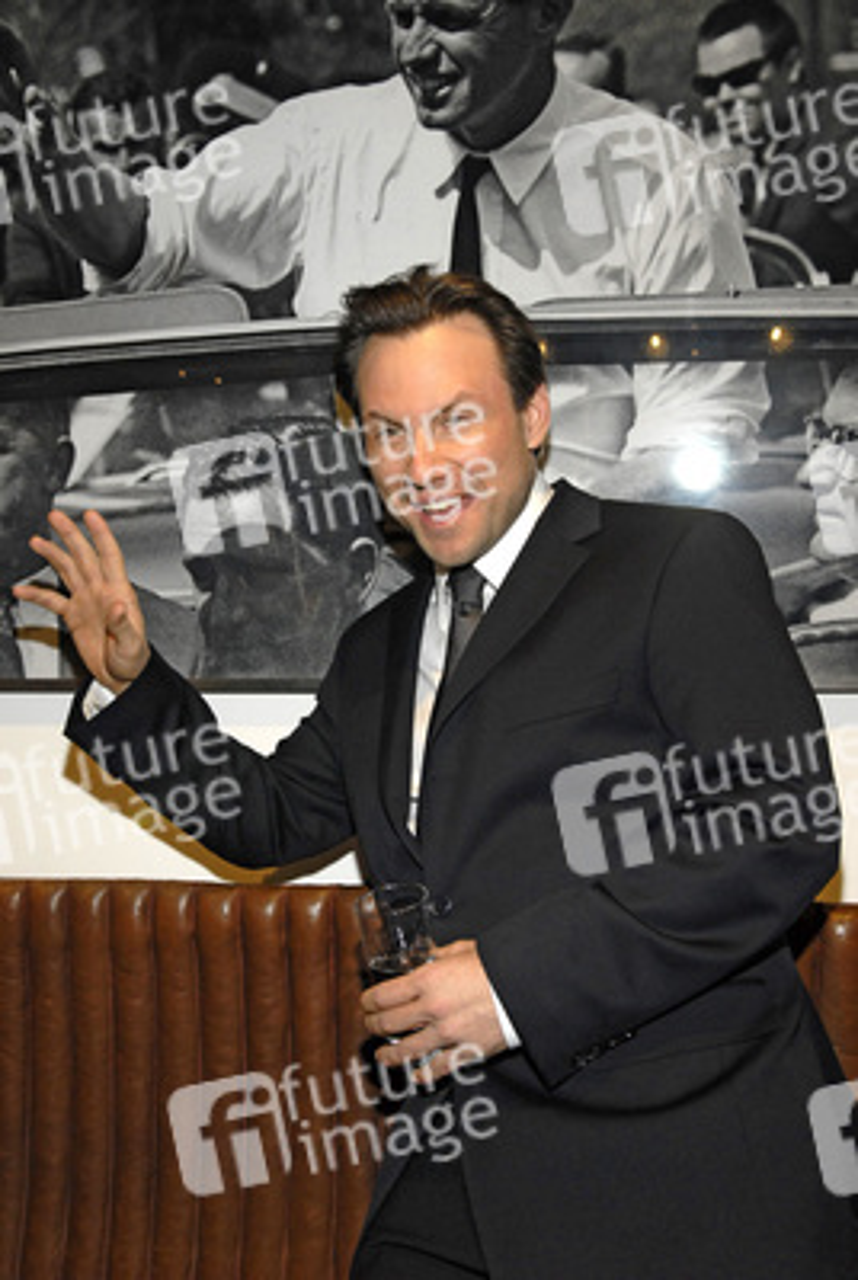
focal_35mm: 39
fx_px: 1389
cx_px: 429
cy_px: 640
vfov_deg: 49.5
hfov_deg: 34.3
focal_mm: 26
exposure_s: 1/60
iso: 400
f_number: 4.5
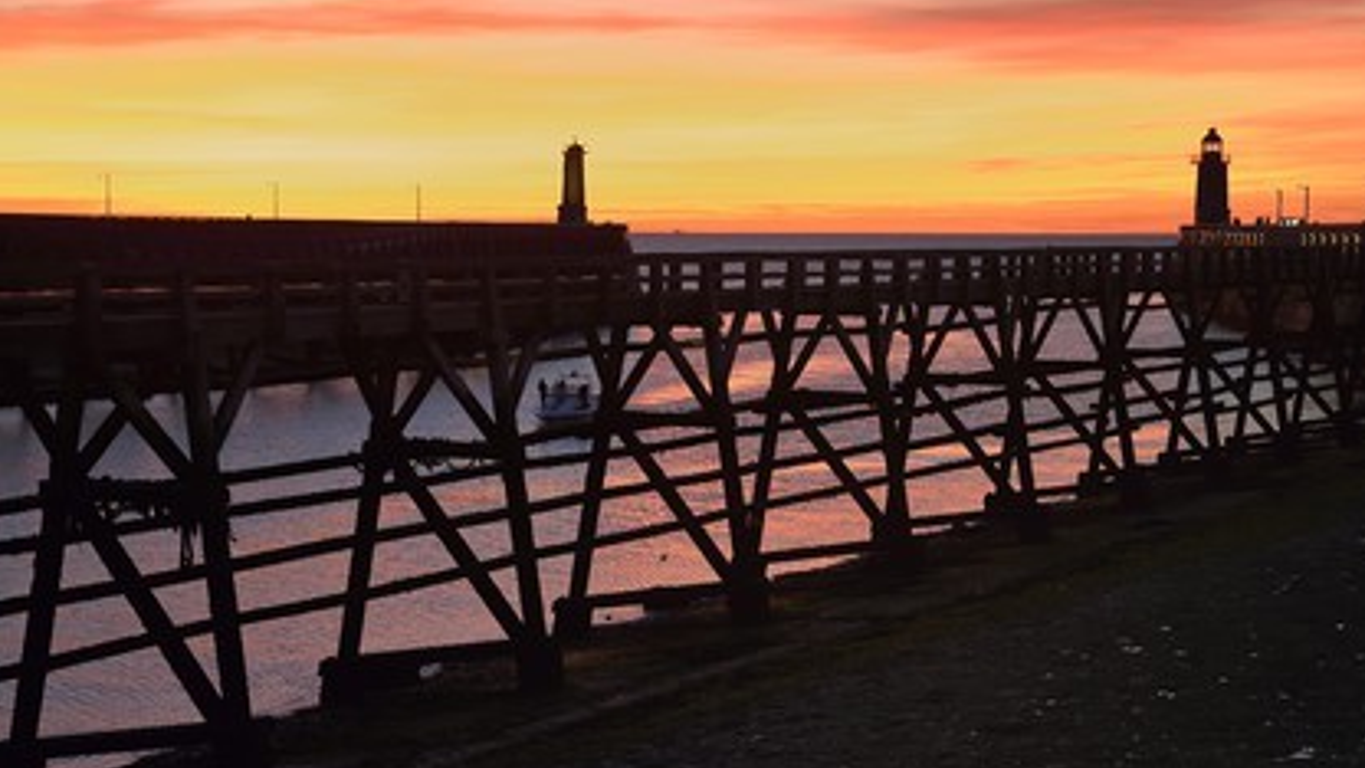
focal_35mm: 74
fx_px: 2678
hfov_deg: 28.6
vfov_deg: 16.3
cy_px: 345
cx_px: 686
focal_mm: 70
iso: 1600
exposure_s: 1/40
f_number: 4.5
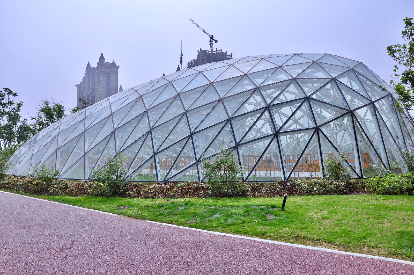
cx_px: 207
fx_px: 310
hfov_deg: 67.5
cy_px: 138
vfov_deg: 47.8
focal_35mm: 27
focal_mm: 18
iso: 250
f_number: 8
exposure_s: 1/800
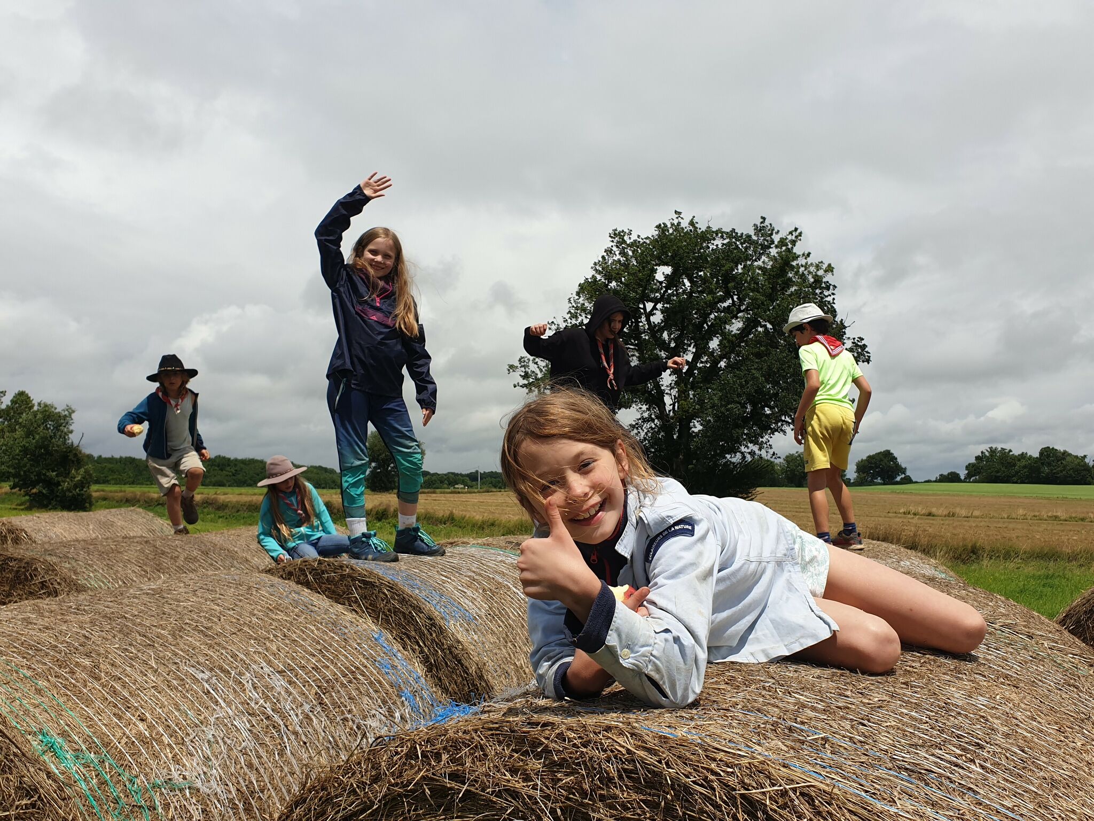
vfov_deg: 53.1
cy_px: 410
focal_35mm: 26
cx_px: 547
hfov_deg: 67.3
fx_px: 822
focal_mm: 4.3
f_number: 2.4
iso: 50
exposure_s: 1/2778
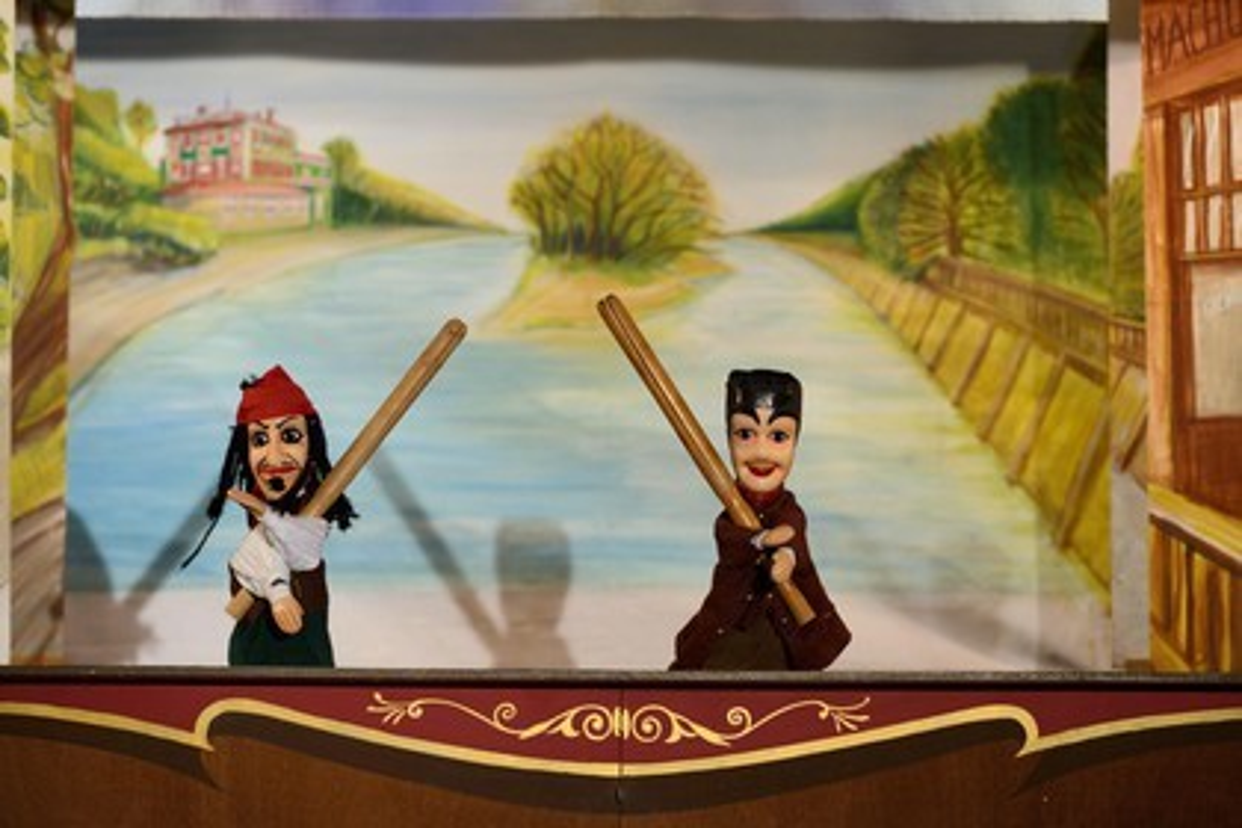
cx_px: 621
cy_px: 414
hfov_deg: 11.7
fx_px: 6037
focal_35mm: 175
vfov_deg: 7.8
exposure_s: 1/160
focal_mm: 175
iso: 1600
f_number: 5
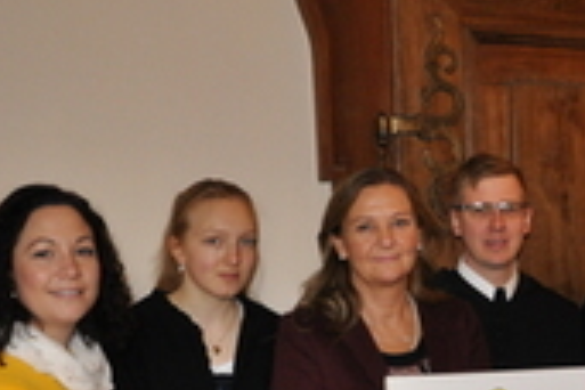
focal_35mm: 71
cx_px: 585
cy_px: 433
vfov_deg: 18.4
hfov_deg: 26.9
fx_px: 1154
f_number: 3.5
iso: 800
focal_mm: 18
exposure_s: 1/60
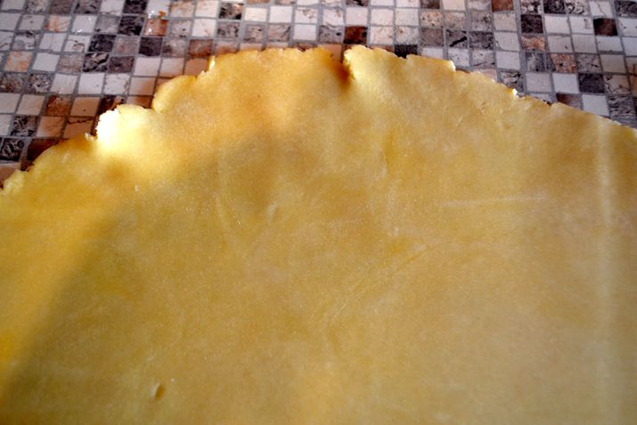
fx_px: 637
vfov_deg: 36.9
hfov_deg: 53.1
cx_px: 318
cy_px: 212
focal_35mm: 36
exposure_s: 1/20
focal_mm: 24
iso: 400
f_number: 4
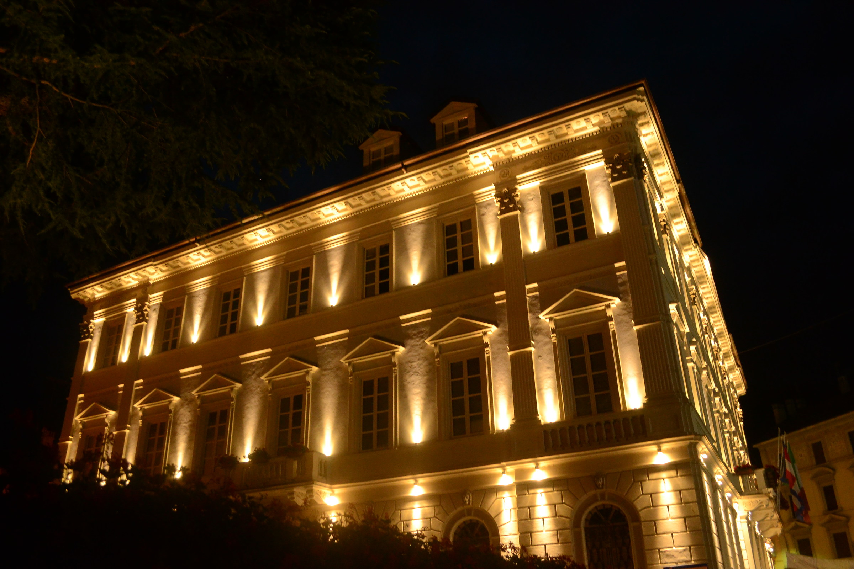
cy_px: 284
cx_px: 427
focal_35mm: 27
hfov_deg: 67.4
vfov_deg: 47.9
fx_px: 640
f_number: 3.5
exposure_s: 1/8
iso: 1600
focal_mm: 18
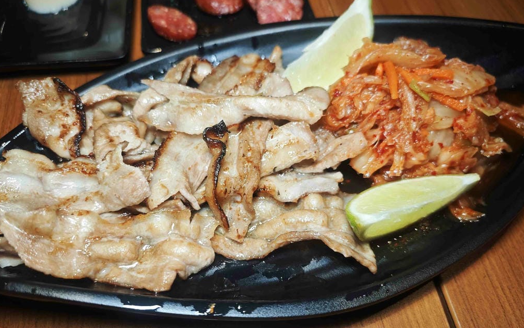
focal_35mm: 29
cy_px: 179
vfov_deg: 43.1
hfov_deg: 64.6
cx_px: 247
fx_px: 414
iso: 1250
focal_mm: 8.72
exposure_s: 1/360
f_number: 2
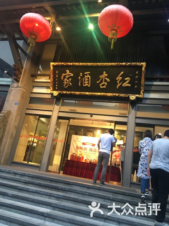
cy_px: 113
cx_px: 84
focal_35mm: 29
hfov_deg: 48.2
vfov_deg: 61.7
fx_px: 189
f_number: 2.2
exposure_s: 1/33
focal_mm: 4.15
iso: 200
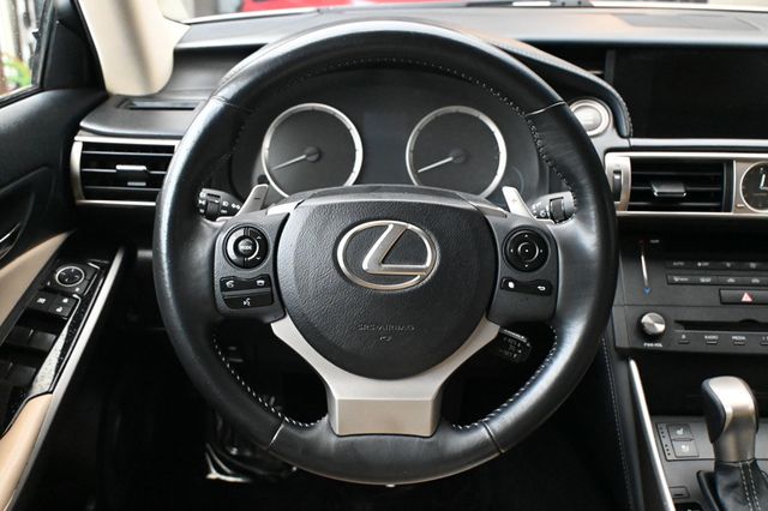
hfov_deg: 49.6
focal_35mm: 39
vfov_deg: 34.2
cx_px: 384
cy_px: 256
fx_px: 832
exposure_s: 1/60
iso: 7200
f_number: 4.5
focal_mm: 26
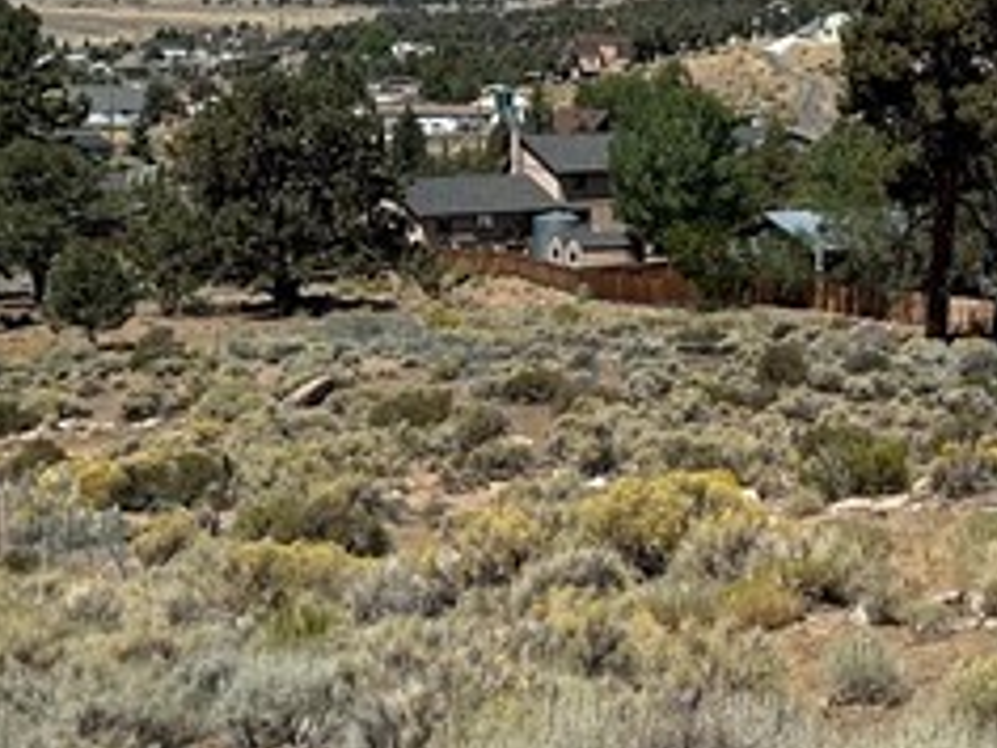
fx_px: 2995
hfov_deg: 18.4
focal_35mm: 104
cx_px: 1005
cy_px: 249
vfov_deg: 14.2
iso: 80
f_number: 1.78
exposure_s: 1/5848
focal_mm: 6.86
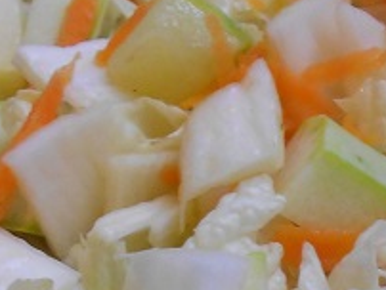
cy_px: 455
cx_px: 315
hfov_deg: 17.4
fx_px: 1250
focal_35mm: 112
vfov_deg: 12.5
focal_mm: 5.3
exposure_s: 1/30
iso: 160
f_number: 3.4
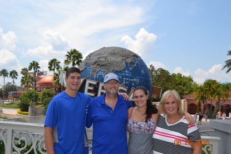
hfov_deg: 53.2
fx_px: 231
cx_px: 116
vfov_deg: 36.8
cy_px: 77
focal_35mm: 36
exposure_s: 1/200
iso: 100
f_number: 9
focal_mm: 24
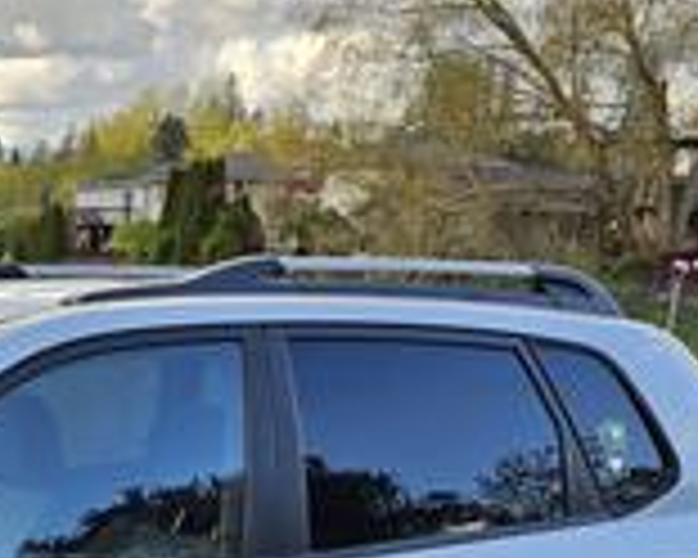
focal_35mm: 73
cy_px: 670
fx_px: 1508
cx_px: -122
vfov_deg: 19.7
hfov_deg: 23.9
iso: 10
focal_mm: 6.3
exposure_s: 1/196
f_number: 1.7
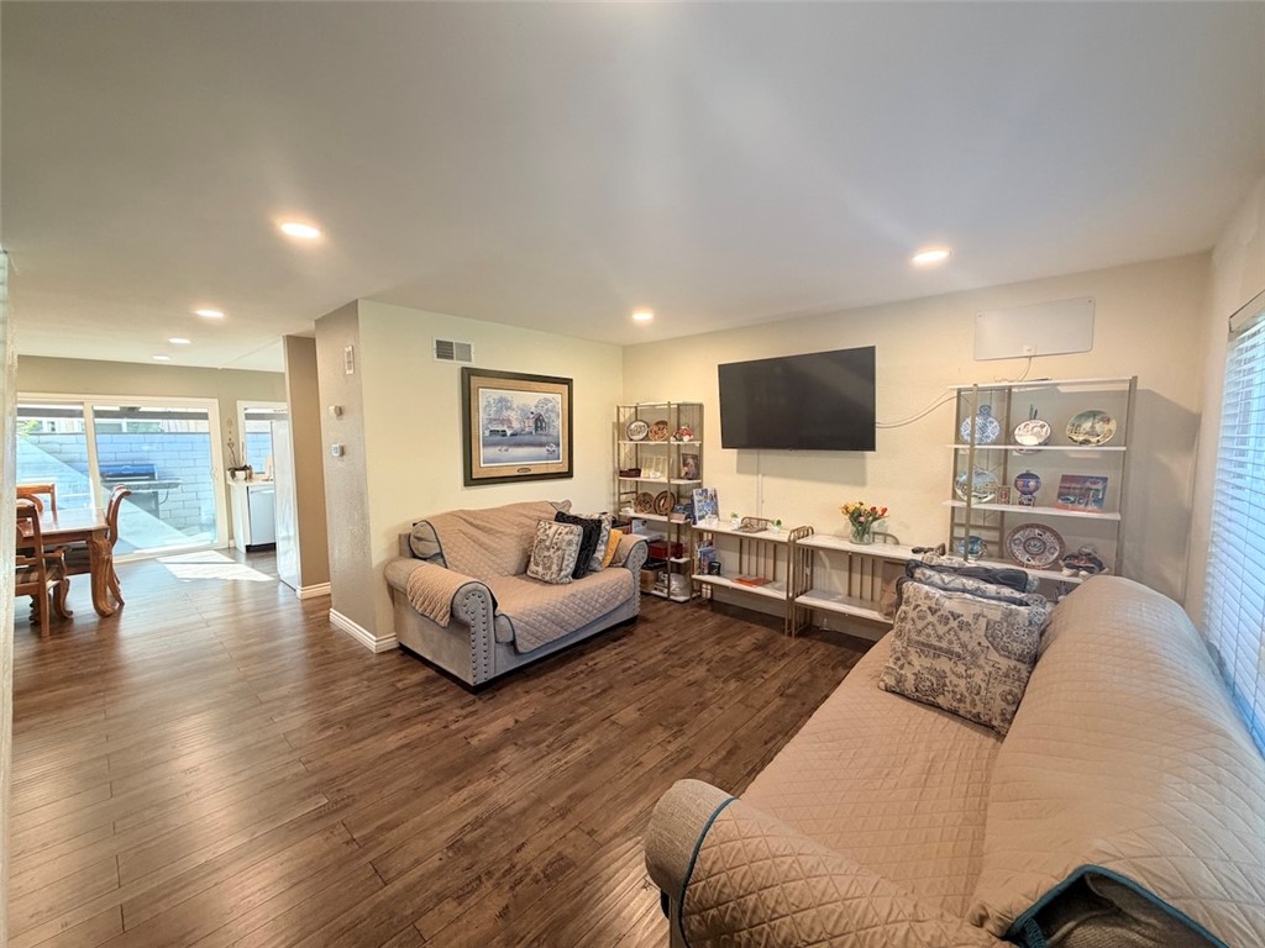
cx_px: 632
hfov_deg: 102.1
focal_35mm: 14
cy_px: 474
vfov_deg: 85.7
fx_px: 512
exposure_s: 1/60
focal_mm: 2.22
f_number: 2.2
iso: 200
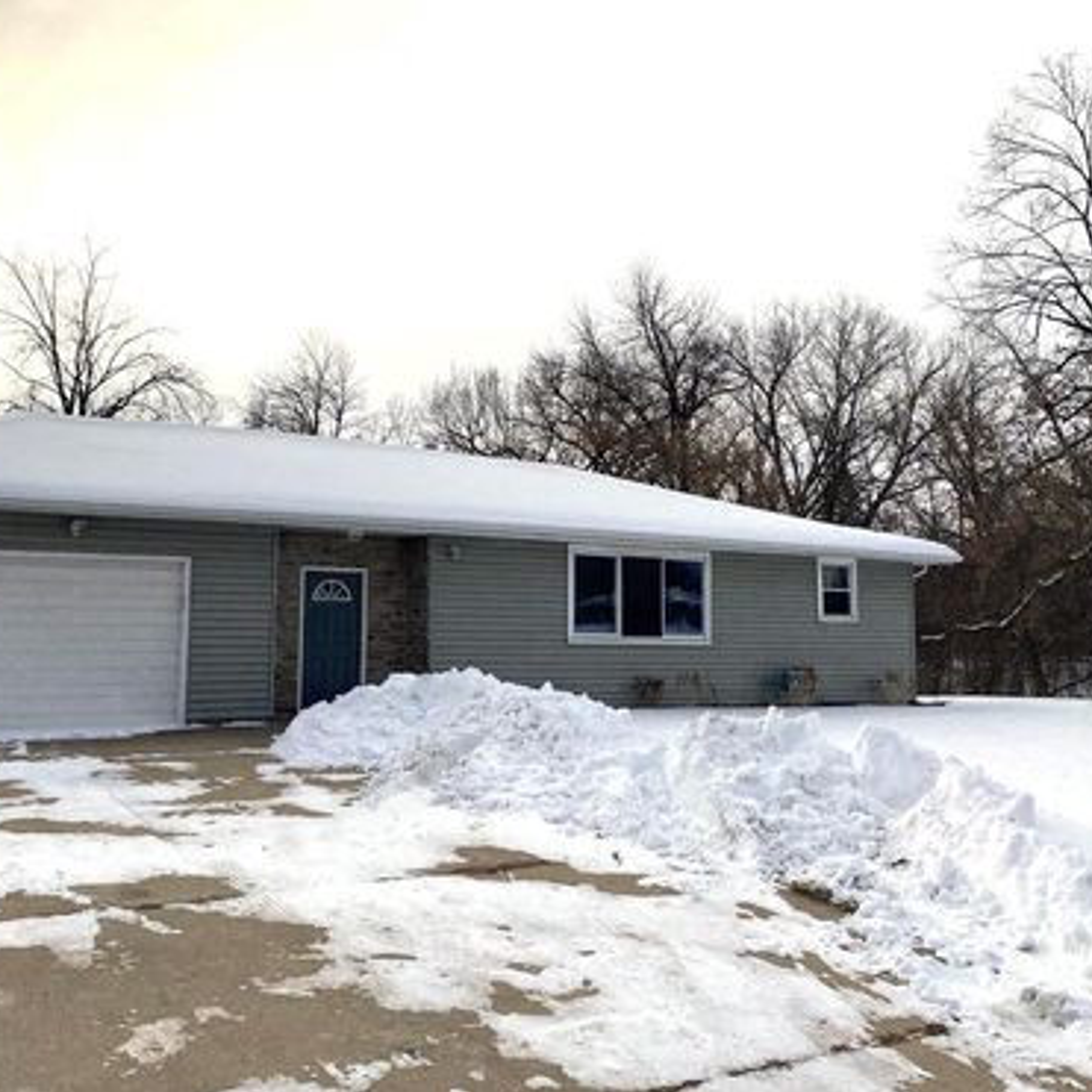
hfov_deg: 52.3
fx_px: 1106
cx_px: 456
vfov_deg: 52.5
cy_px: 549
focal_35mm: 31
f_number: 1.8
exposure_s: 1/7692
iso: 32
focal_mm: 4.25
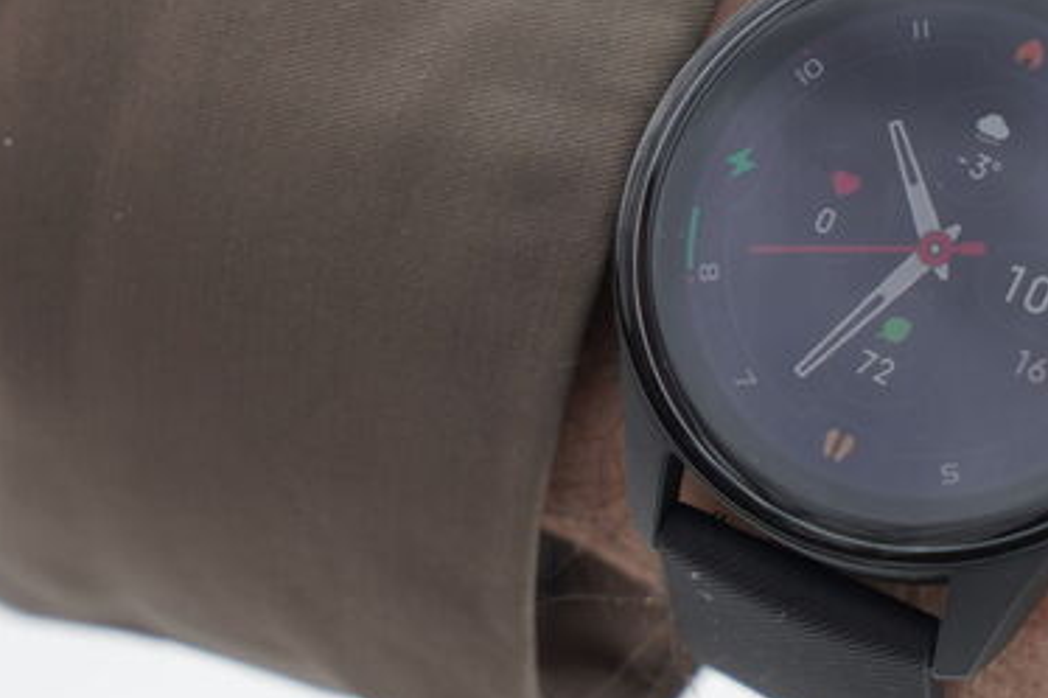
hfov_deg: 13.2
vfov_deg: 8.8
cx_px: 821
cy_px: 227
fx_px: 4510
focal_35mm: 155
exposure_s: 1/160
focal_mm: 70
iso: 125
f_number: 6.3
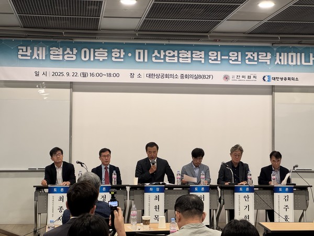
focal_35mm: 77
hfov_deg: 25.3
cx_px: 157
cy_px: 118
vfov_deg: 19.1
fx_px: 698
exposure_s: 1/60
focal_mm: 9
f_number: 2.8
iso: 125
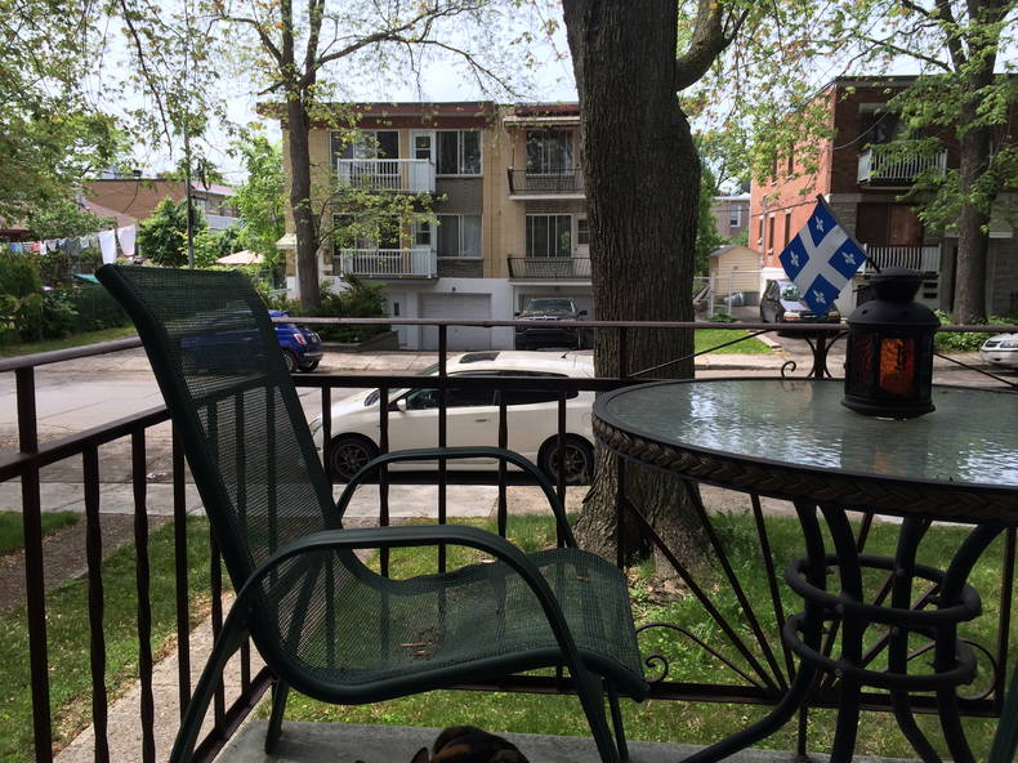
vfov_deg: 48.2
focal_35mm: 29
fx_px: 853
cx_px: 509
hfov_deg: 61.7
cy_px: 382
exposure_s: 1/760
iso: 32
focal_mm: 4.15
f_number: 2.2
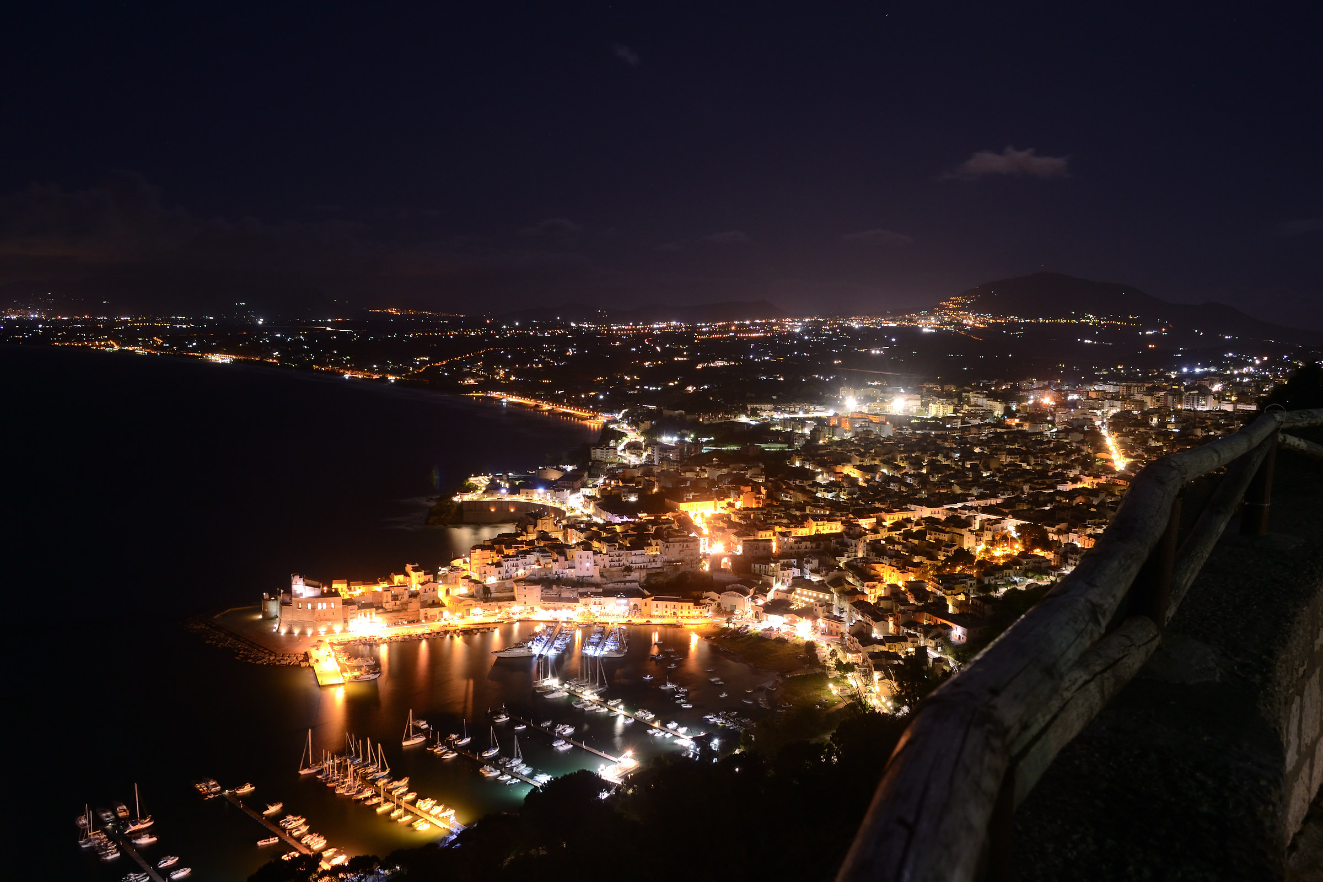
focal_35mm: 27
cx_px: 662
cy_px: 441
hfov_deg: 67.4
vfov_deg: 47.9
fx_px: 992
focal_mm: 18
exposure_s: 20
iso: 200
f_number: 8
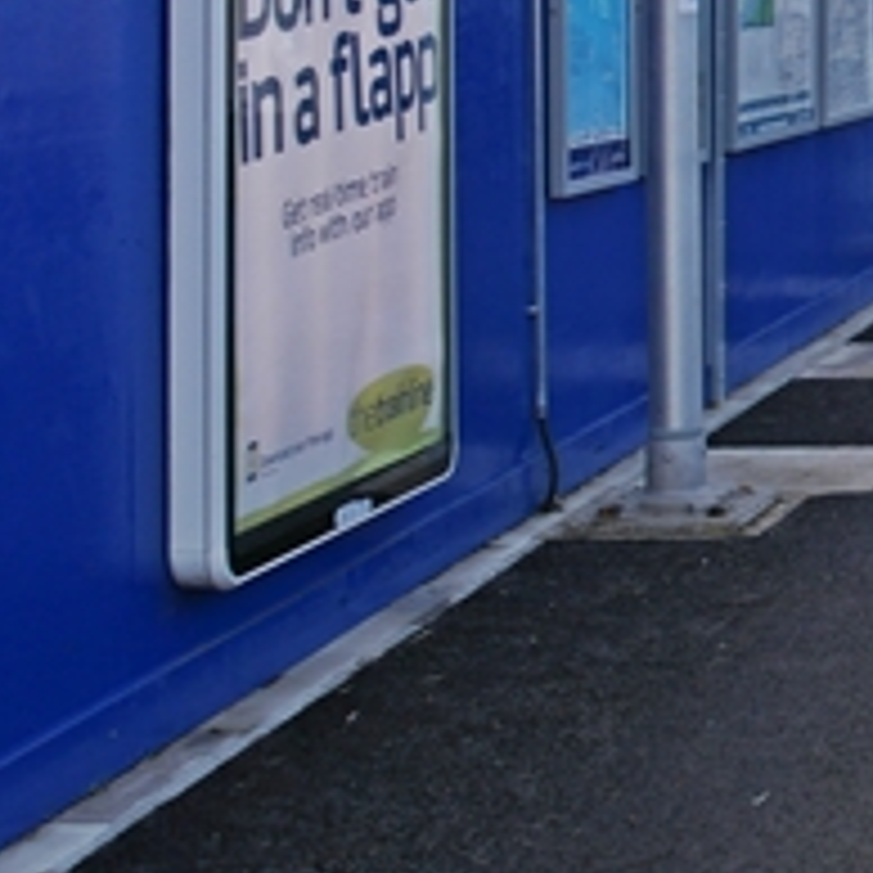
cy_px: 2
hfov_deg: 16.4
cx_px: 1467
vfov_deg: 18.4
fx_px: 2625
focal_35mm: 92
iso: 100
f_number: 5
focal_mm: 20
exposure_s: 1/160
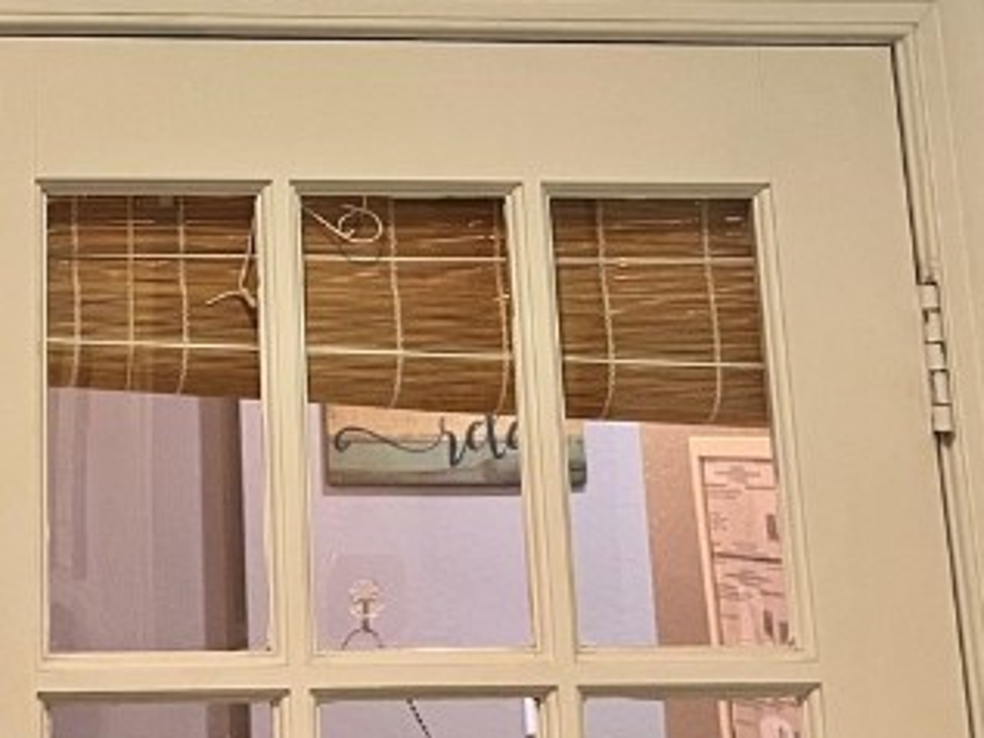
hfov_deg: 22.6
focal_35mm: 84
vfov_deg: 16.1
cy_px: -360
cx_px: 50
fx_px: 2389
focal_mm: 5.1
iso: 200
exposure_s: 1/56
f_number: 1.6
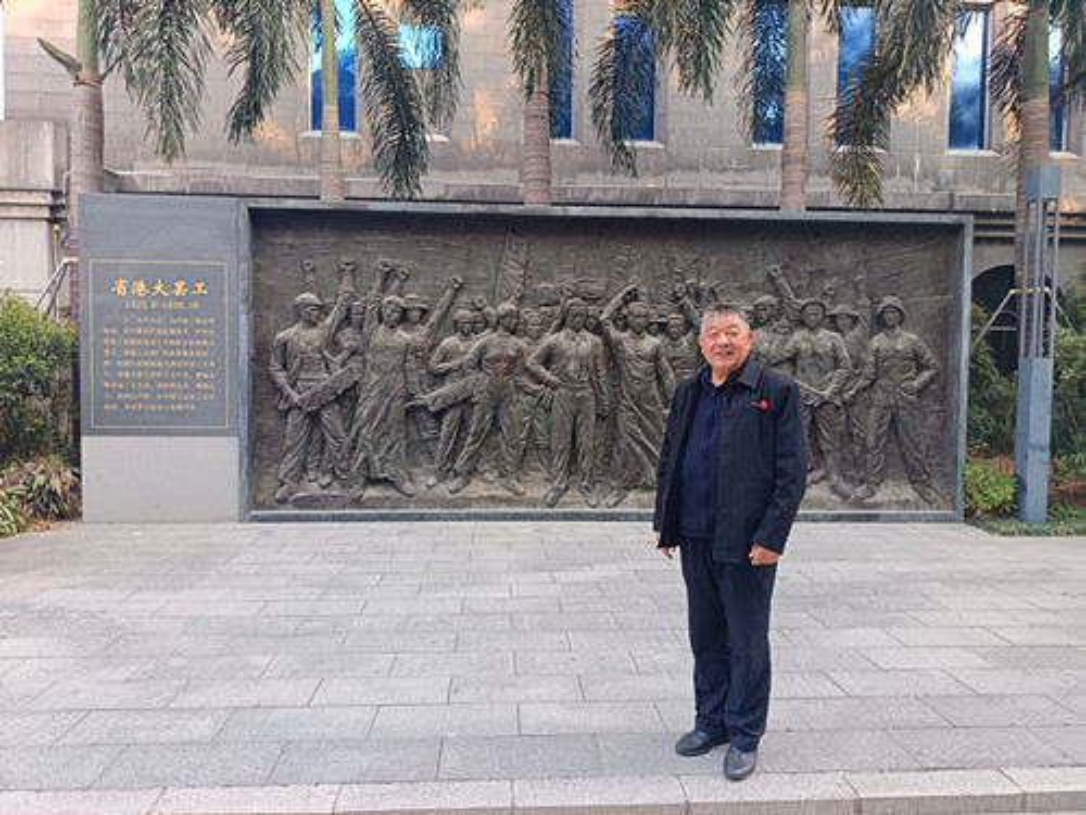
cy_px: 408
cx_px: 543
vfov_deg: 56.8
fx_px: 753
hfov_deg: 71.6
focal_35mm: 24
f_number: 1.75
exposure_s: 1/120
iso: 380
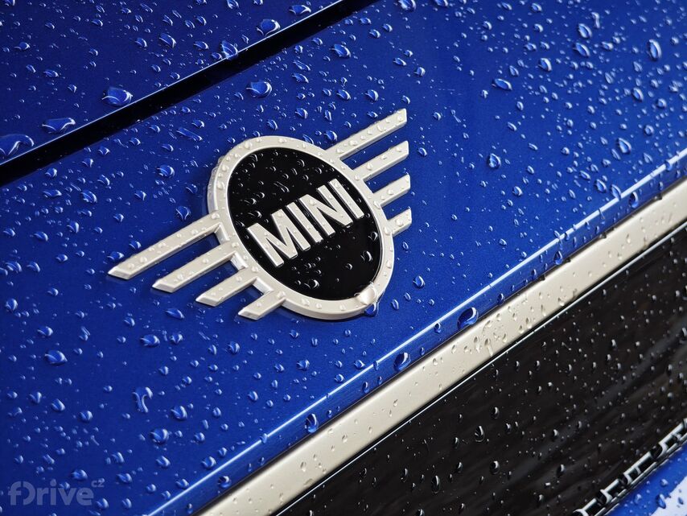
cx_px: 344
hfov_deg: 16.4
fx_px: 2382
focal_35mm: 120
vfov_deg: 12.4
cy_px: 258
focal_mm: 19.4
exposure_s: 1/120
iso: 320
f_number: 2.5
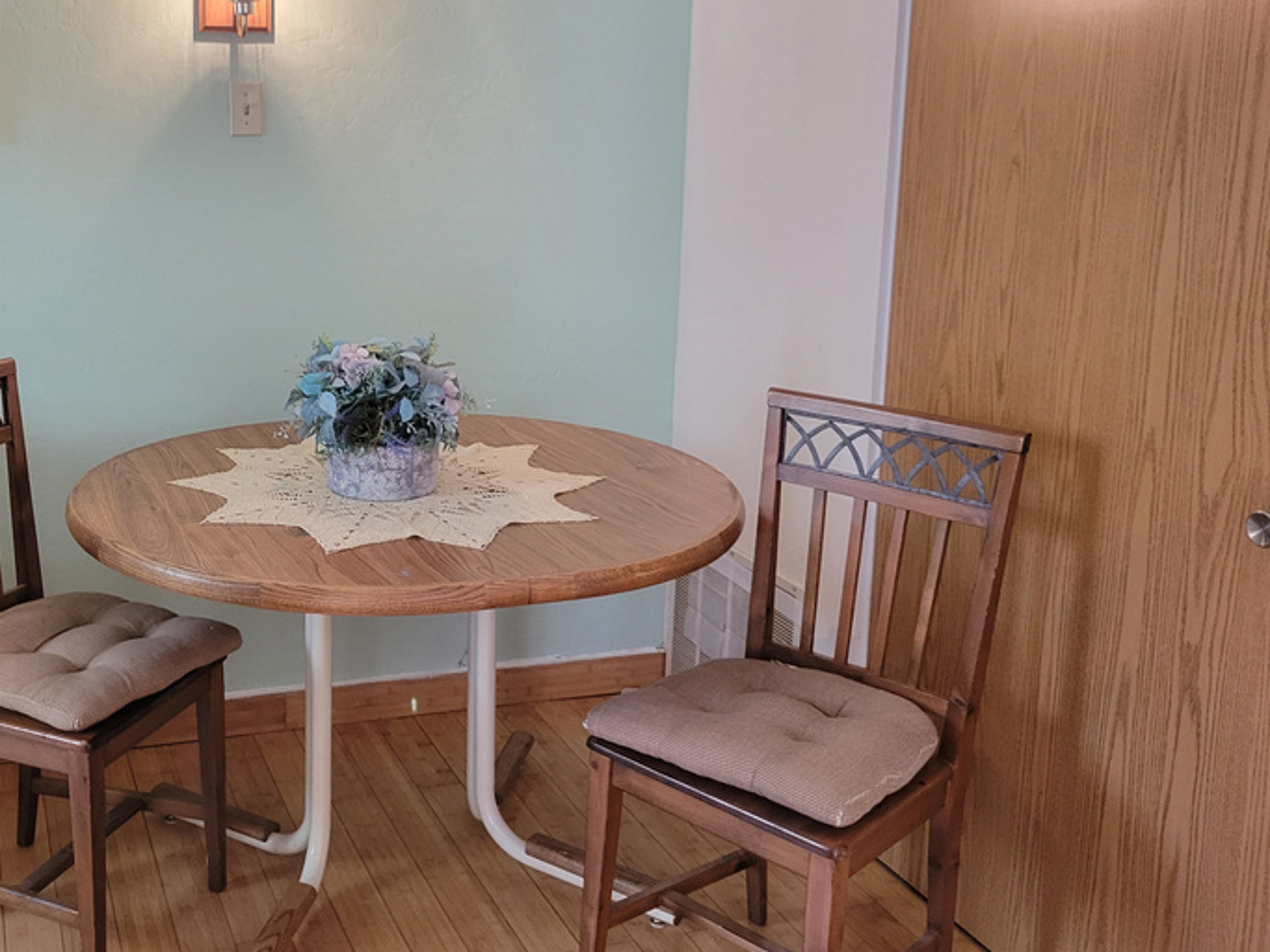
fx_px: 1431
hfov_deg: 46.7
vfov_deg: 36.5
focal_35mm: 39
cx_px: 368
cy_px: 322
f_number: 1.8
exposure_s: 1/120
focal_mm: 5.4
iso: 320
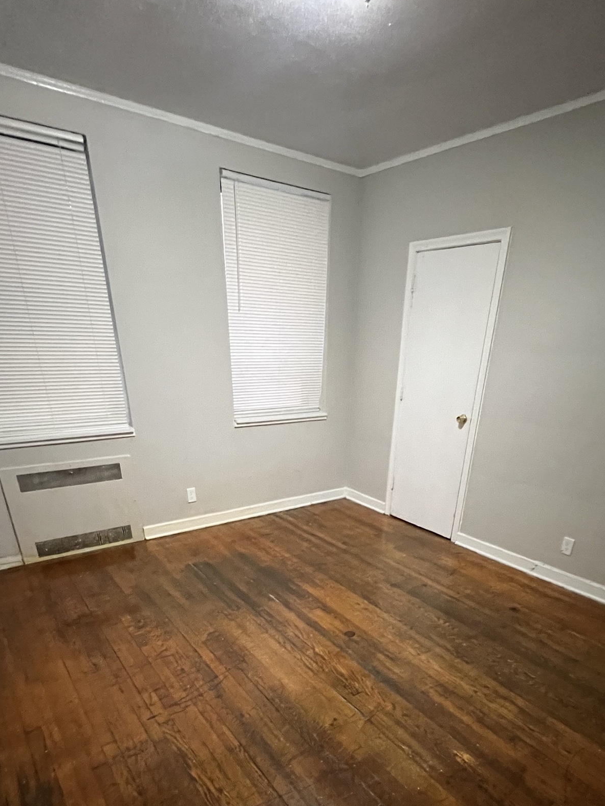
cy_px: 582
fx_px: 443
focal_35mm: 19
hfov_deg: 68.6
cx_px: 327
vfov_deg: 79.6
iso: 1000
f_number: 1.8
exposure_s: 1/40
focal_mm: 1.57
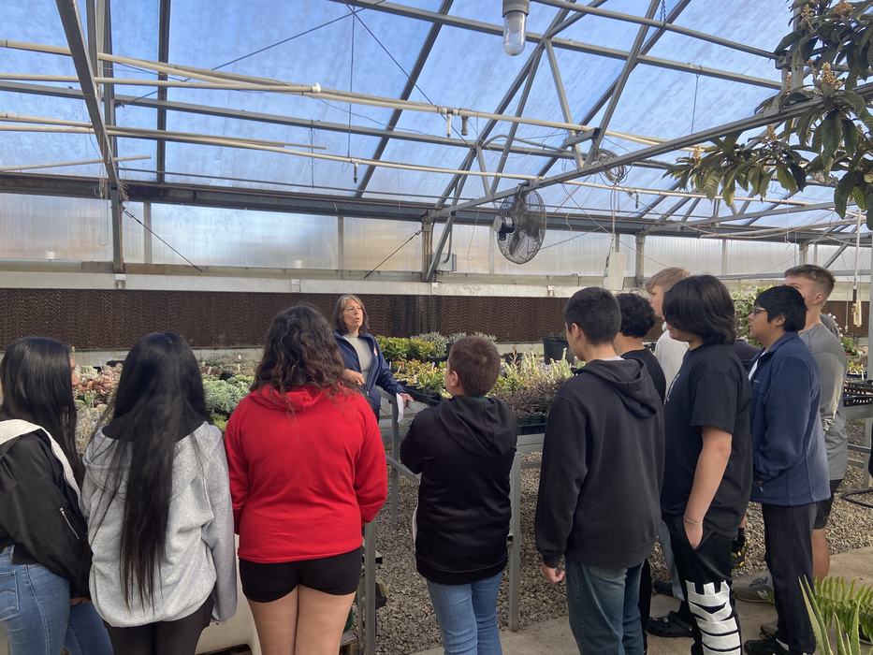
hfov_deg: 67.3
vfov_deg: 53.1
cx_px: 436
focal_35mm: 26
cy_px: 328
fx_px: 656
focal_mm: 4.25
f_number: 1.8
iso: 32
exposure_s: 1/473
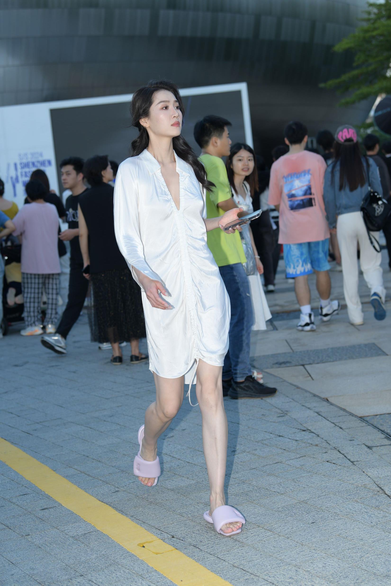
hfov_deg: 19.5
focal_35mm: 70
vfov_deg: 28.8
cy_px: 293
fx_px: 1140
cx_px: 196
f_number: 4.5
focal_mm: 70
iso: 400
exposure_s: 1/200
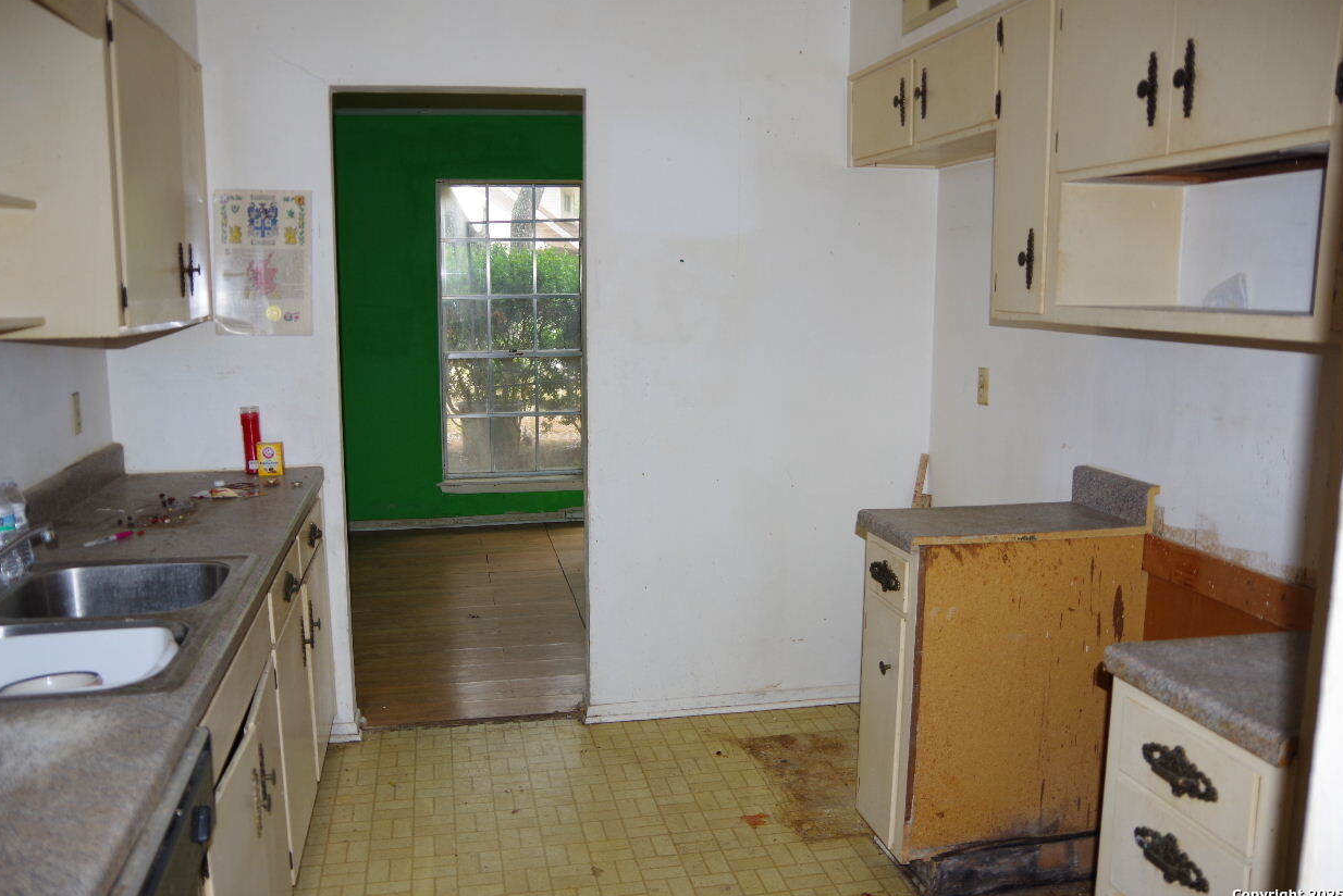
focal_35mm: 28
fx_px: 1045
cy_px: 457
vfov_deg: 46.4
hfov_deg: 65.4
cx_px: 651
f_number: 3.5
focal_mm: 18
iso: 200
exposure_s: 1/50
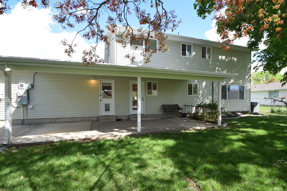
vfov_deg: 73.7
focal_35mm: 16
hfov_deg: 96.7
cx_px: 146
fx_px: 128
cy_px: 101
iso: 360
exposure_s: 1/250
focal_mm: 10
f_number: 8
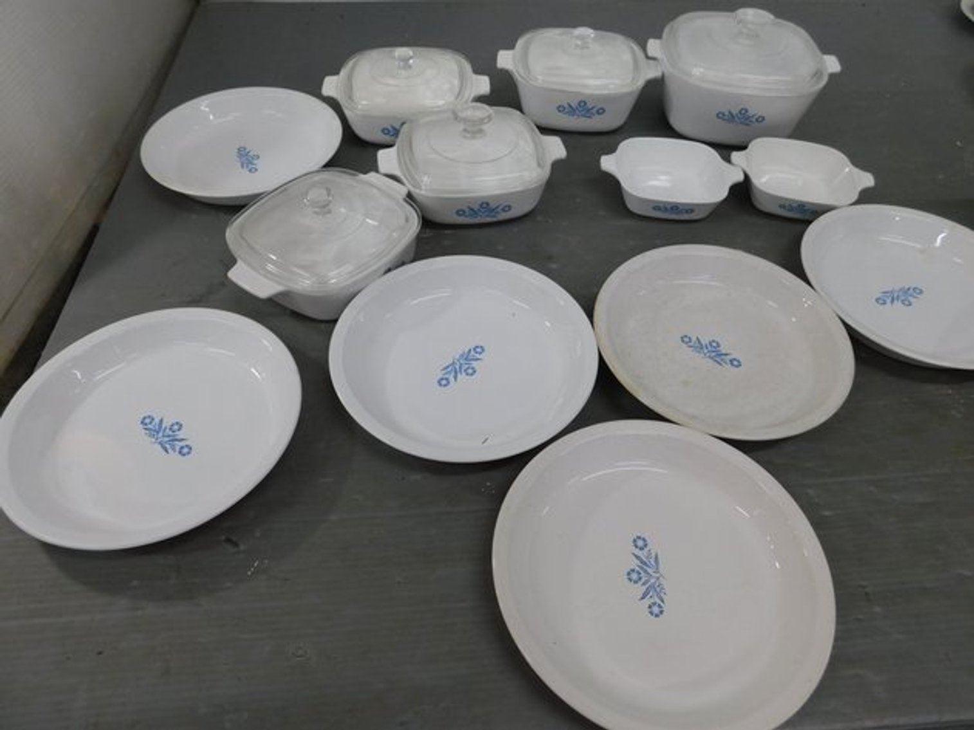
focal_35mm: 23
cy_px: 365
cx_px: 487
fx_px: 647
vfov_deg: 58.9
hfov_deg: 73.9
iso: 140
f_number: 3
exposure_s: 1/30
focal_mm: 4
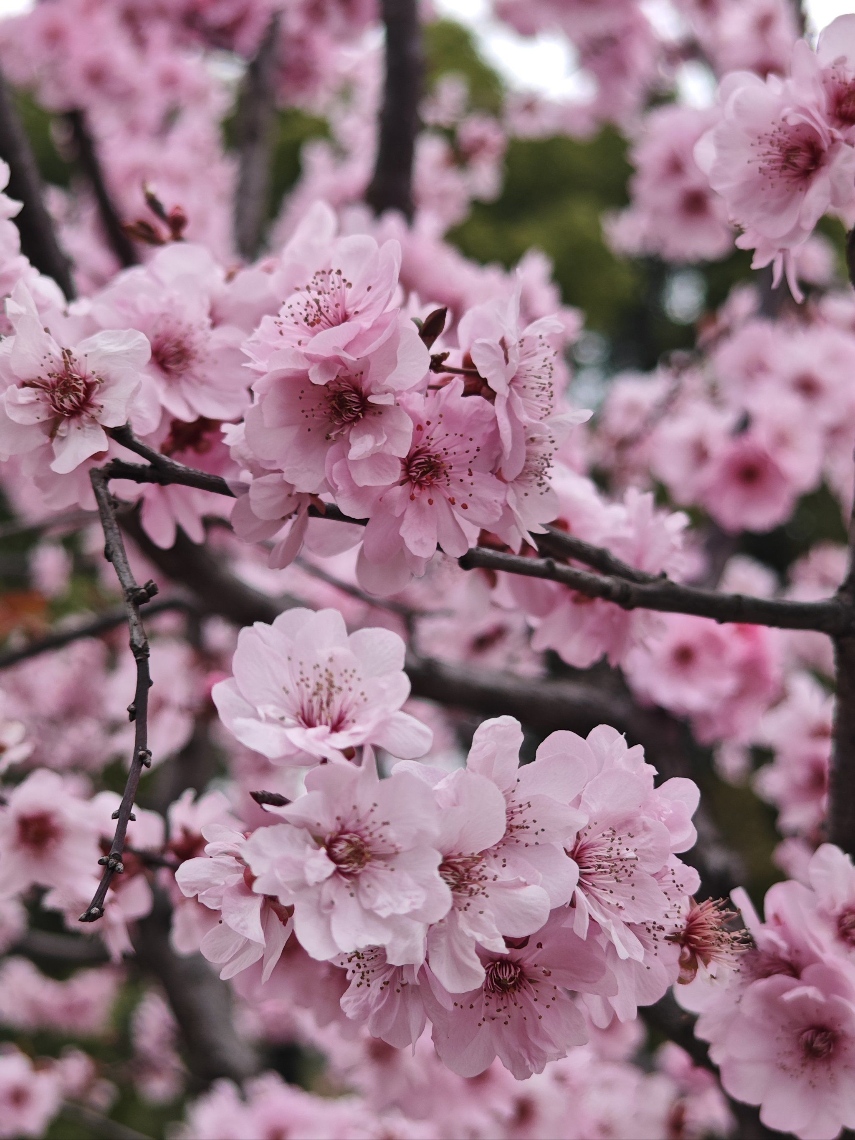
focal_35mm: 75
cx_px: 428
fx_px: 2470
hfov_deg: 19.6
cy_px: 570
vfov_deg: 26.0
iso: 50
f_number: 1.8
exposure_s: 1/500
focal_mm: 9.87
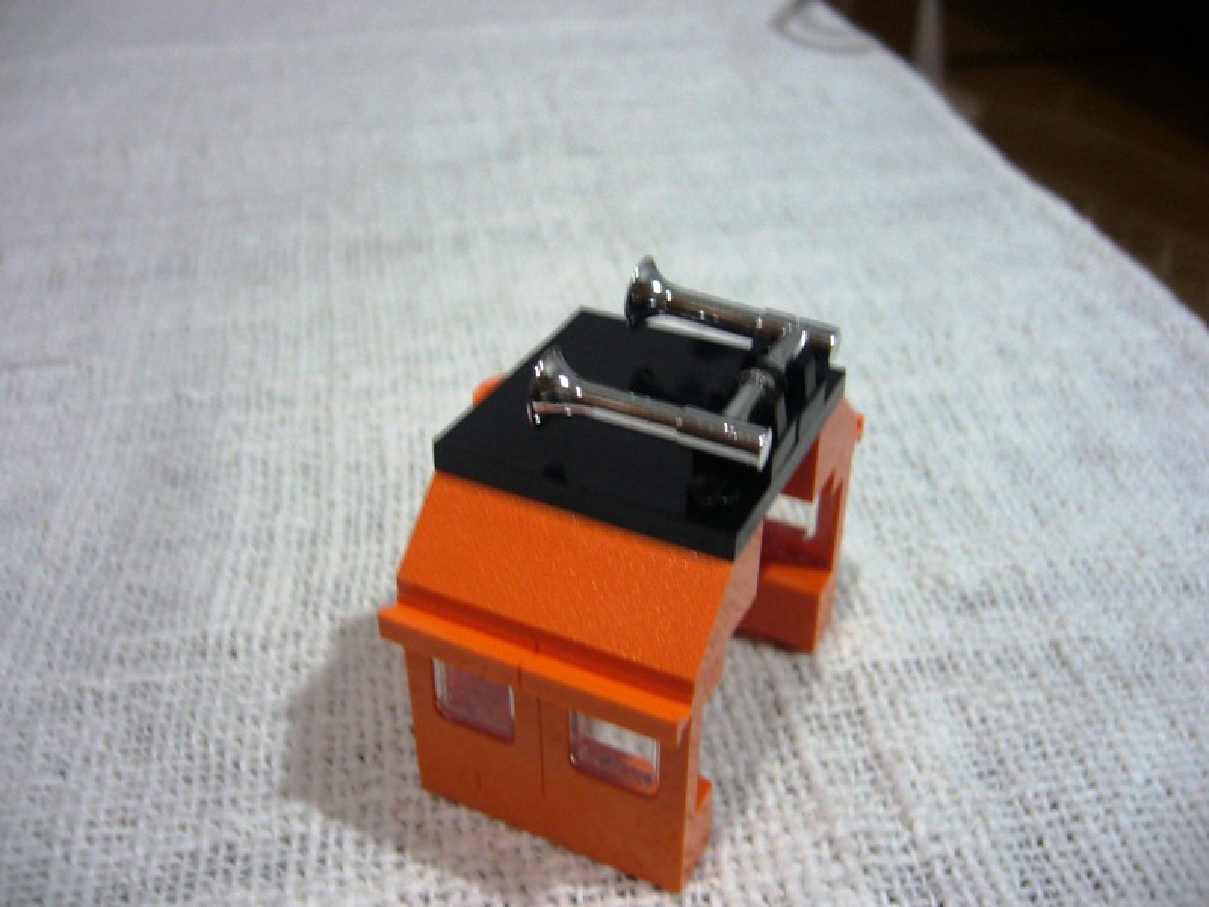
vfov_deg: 40.7
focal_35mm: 35
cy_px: 454
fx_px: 1222
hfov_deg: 52.6
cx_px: 604
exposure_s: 1/10
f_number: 2.8
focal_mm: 5.8
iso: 200
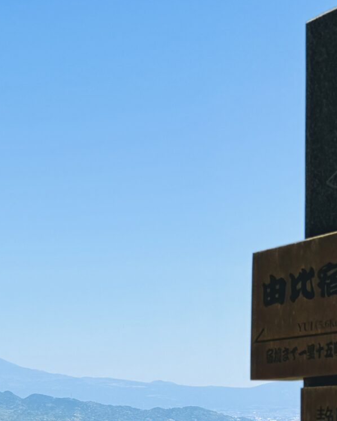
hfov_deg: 18.2
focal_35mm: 80
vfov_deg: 22.5
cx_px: -62
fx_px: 997
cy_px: 463
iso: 80
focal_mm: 6.76
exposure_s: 1/4950
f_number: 1.78
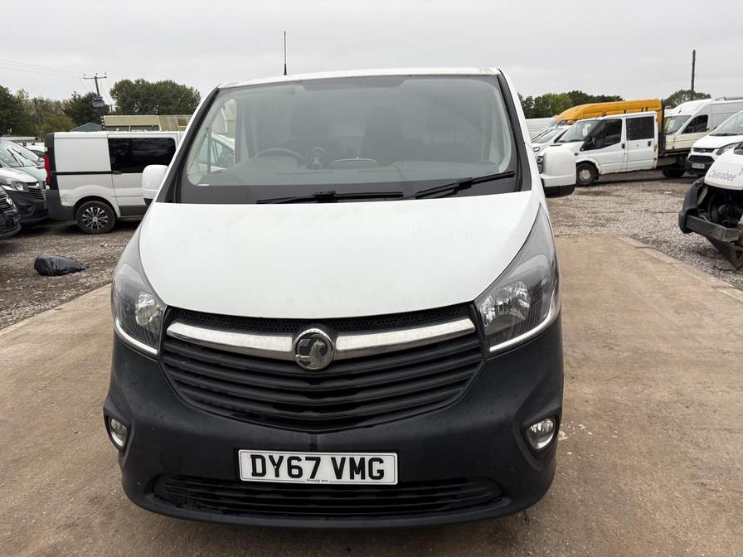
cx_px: 372
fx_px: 558
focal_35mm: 26
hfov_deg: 67.3
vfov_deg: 53.1
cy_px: 278
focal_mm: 5.96
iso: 50
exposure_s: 1/531
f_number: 1.6
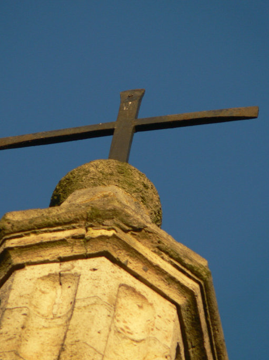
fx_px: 5111
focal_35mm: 493
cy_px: 156
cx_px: 116
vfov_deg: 4.0
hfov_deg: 3.0
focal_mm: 88.8
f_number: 4
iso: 100
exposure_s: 1/400
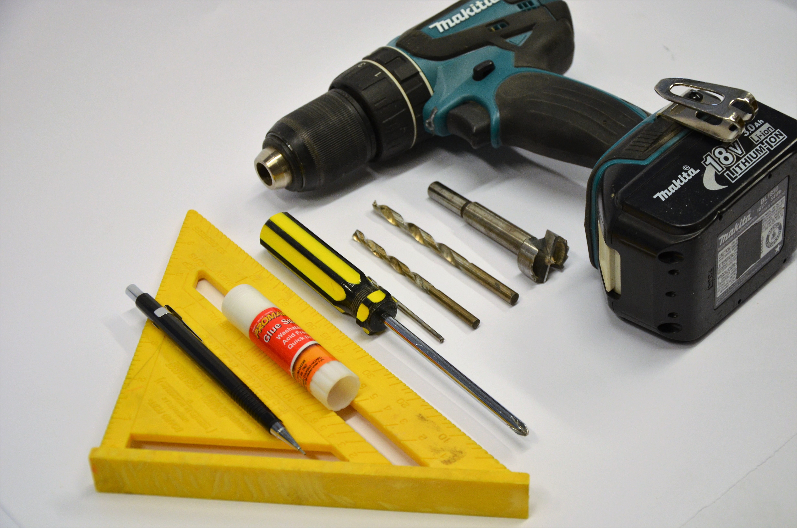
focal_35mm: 68
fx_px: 1491
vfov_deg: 20.1
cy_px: 264
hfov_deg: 29.9
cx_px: 398
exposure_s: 1/125
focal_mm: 45
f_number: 5.6
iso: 1000
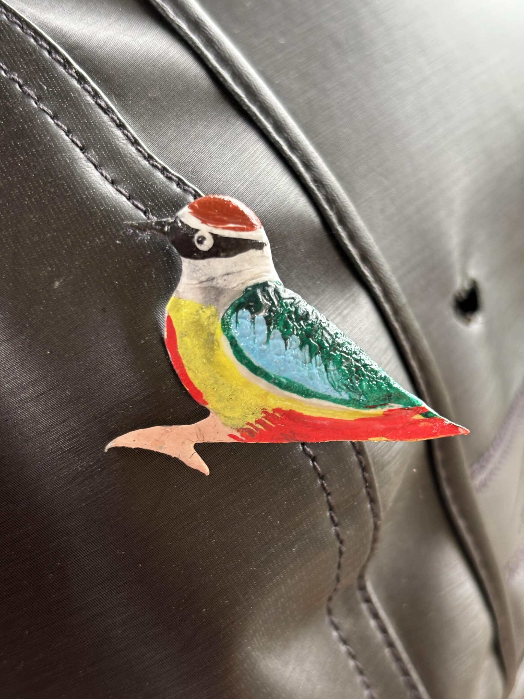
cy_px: 350
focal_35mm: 52
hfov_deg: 28.0
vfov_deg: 36.8
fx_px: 1050
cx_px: 262
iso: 64
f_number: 1.6
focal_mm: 5.96
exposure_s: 1/60
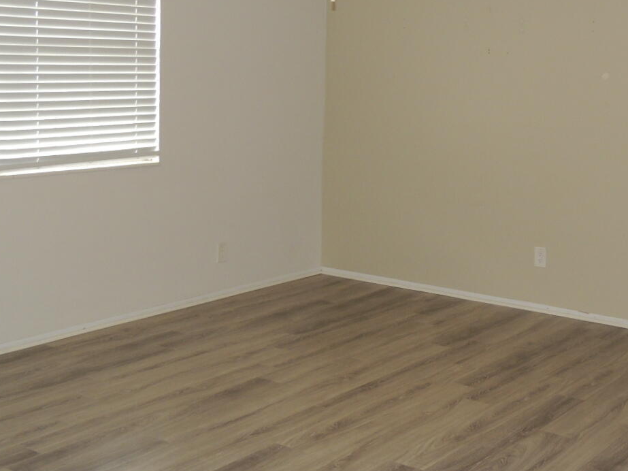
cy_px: 144
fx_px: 943
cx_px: 480
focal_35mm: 52
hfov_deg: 35.9
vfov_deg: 27.8
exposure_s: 1/30
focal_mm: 5.3
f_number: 3.1
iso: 200
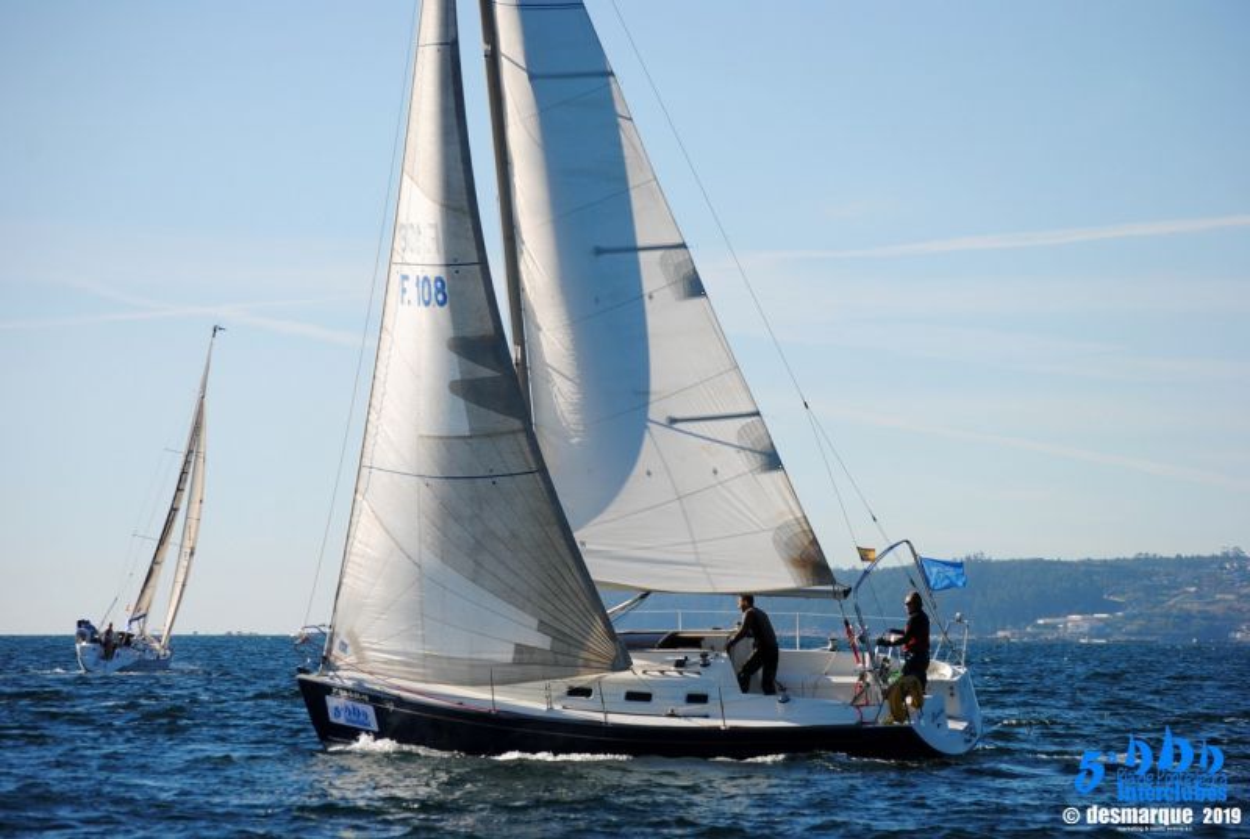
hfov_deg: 13.4
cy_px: 420
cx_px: 625
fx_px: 5323
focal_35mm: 153
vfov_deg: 9.0
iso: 100
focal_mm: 102
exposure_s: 1/640
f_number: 6.3
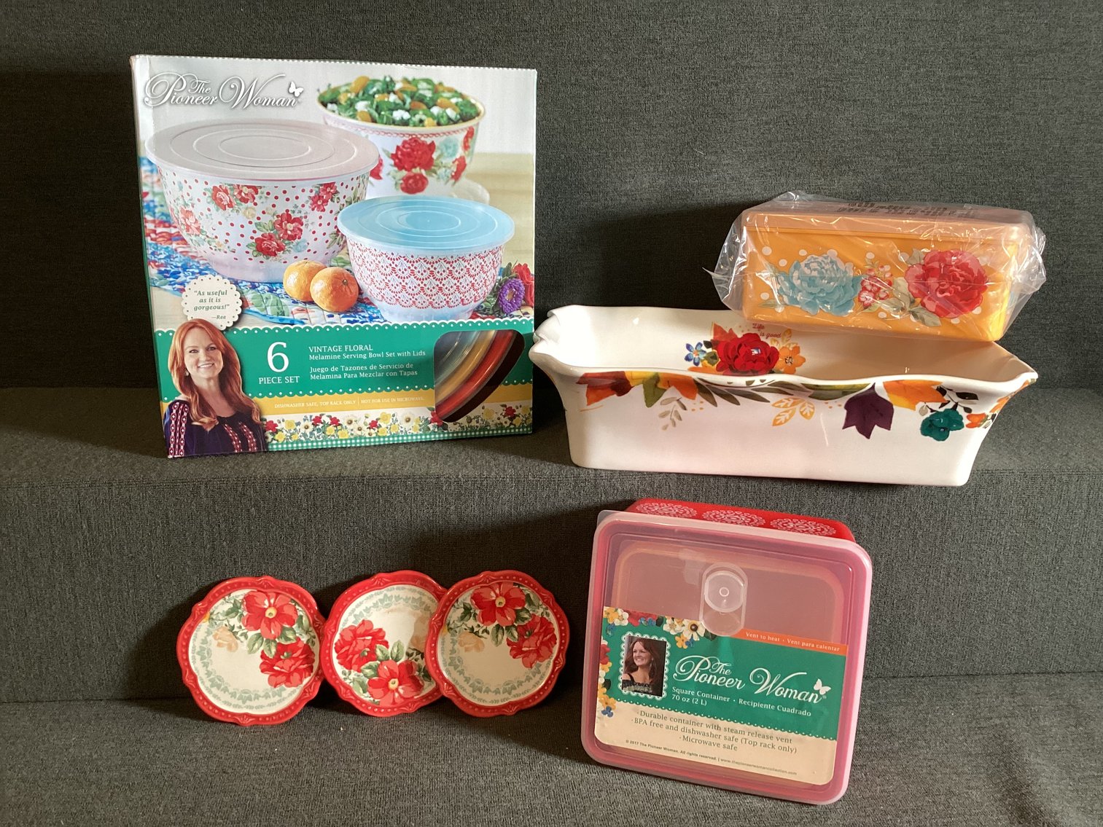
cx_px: 552
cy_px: 414
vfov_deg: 45.4
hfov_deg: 58.3
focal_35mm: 31
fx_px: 988
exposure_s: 1/60
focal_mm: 3.3
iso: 160
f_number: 2.4
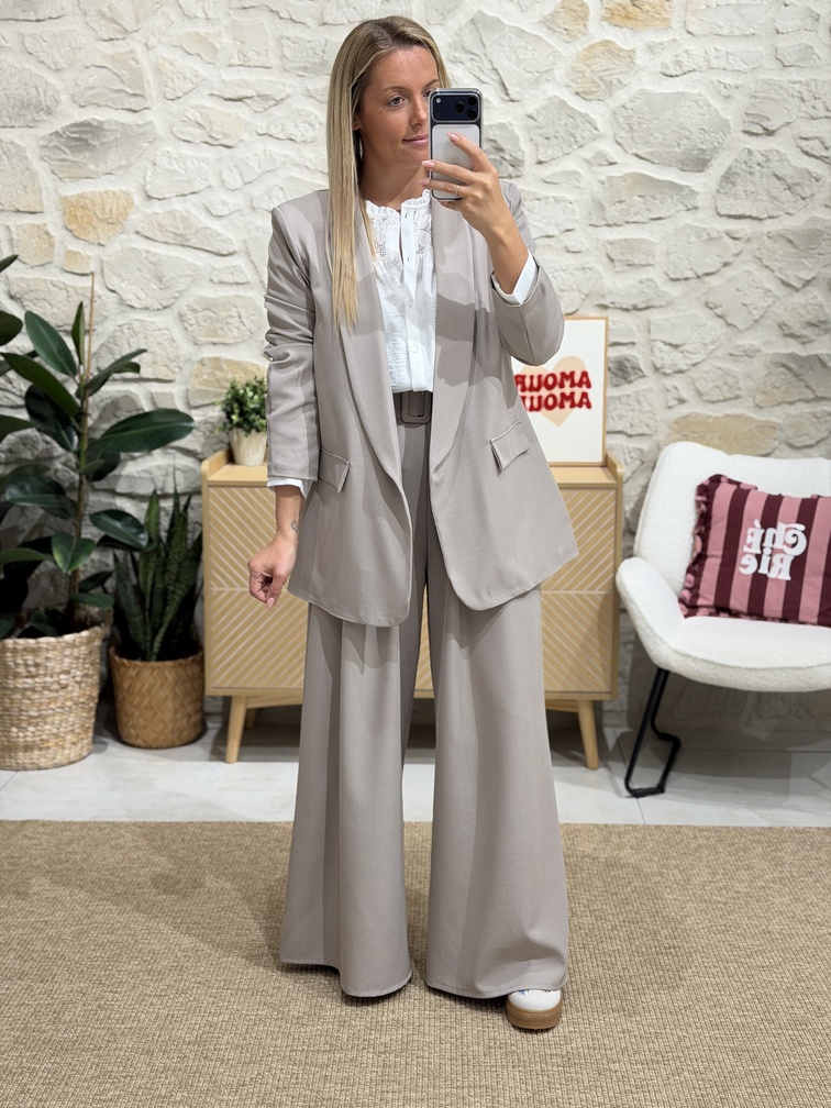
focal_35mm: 48
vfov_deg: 39.7
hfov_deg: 30.3
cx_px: 416
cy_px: 554
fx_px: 1536
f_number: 1.78
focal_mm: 6.76
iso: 64
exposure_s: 1/100
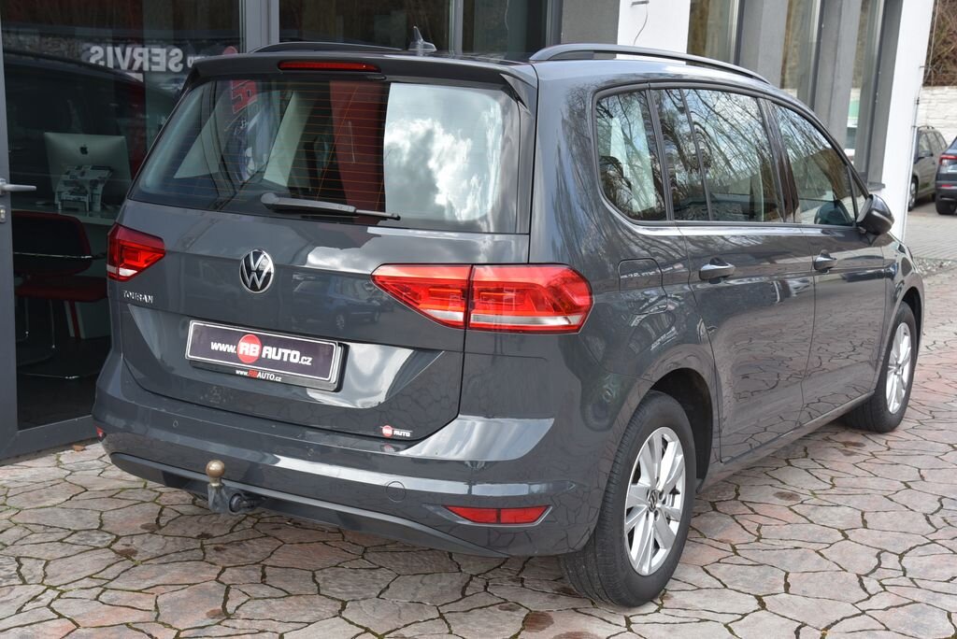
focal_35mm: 48
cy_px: 320
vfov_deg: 28.1
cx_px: 478
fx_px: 1277
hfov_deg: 41.1
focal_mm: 48
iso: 500
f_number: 7.1
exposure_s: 1/200
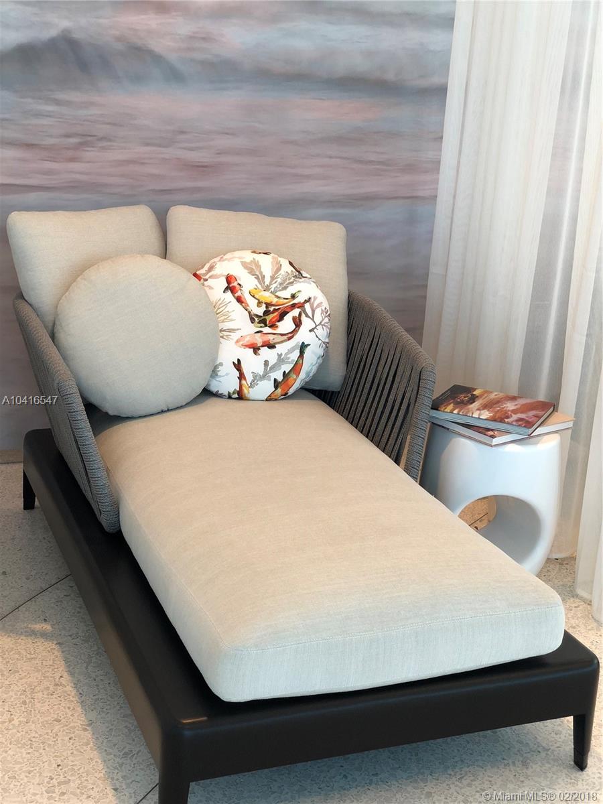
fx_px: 1208
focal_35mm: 52
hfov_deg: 28.0
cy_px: 402
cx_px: 302
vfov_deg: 36.8
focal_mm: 6
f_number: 2.4
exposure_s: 1/60
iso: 32
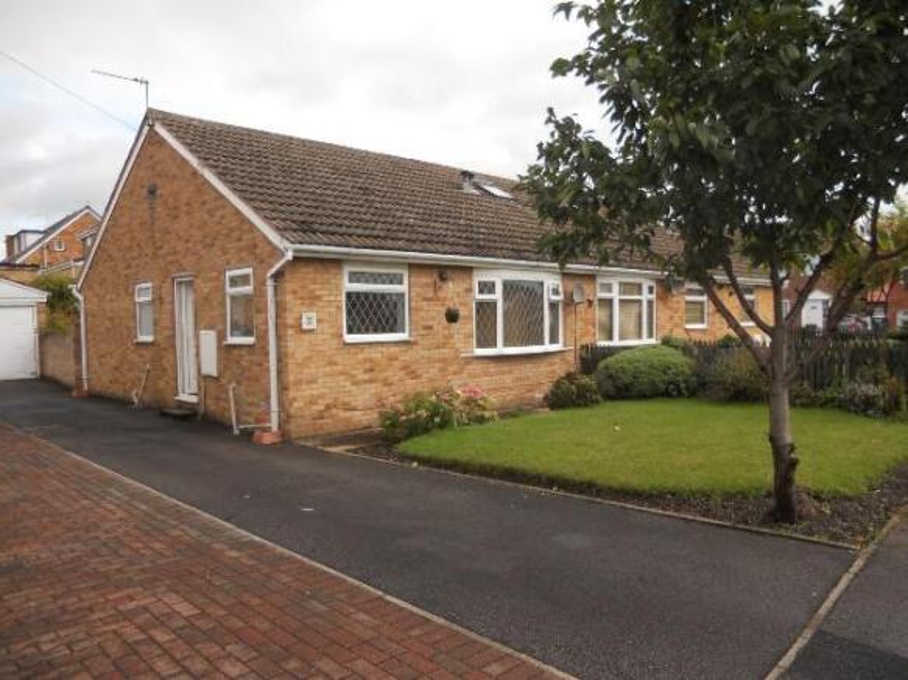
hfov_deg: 65.3
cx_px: 454
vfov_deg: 51.3
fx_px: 708
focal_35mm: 27
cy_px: 340
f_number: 3.2
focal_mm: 4.9
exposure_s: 1/320
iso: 80
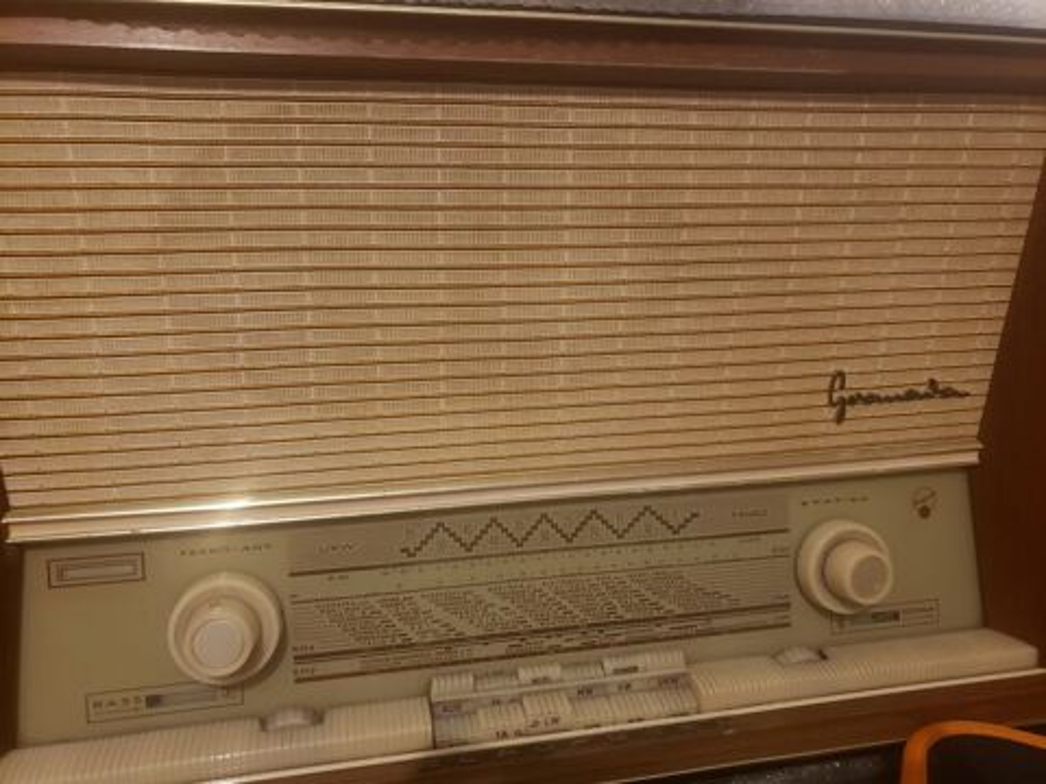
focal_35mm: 26
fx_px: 786
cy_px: 392
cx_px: 523
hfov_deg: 67.3
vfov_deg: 53.1
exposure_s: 1/13
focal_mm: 4.3
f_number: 1.5
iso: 250
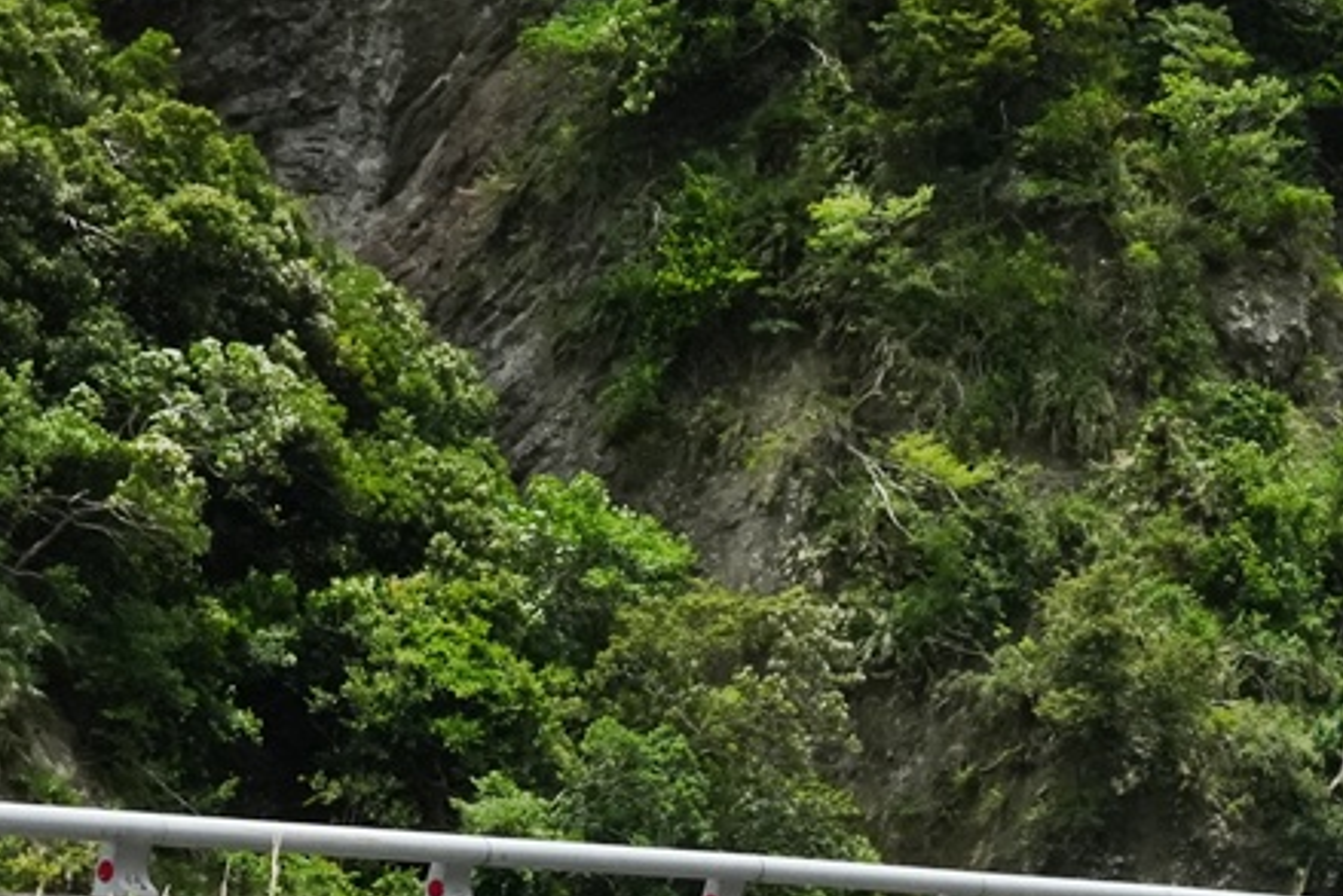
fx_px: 3657
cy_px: 931
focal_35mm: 98
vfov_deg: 13.7
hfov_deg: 20.4
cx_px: 1208
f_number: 9
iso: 2000
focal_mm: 28
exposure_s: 1/2500
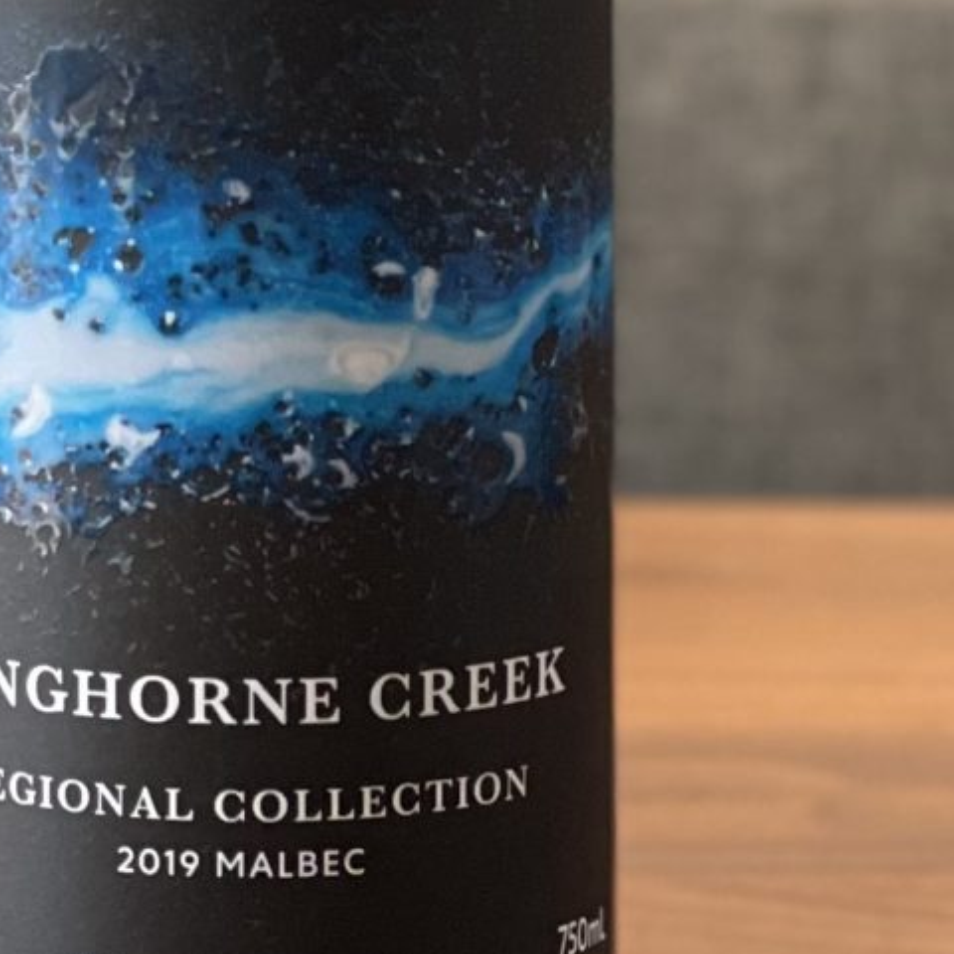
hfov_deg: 7.1
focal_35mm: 245
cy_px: -66
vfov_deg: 7.1
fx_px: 7639
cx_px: 159
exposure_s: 1/122
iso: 100
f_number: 2
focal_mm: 6
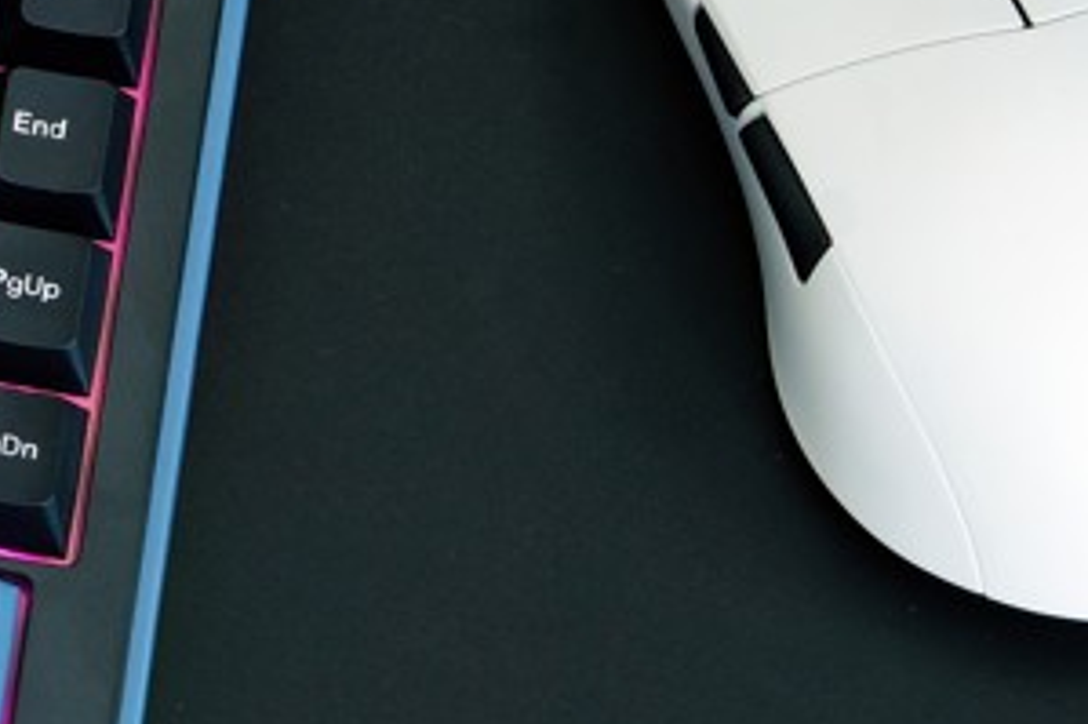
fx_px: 6675
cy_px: -58
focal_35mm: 221
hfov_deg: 9.0
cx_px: -651
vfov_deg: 6.2
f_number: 8
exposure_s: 1/60
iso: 1600
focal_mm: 55
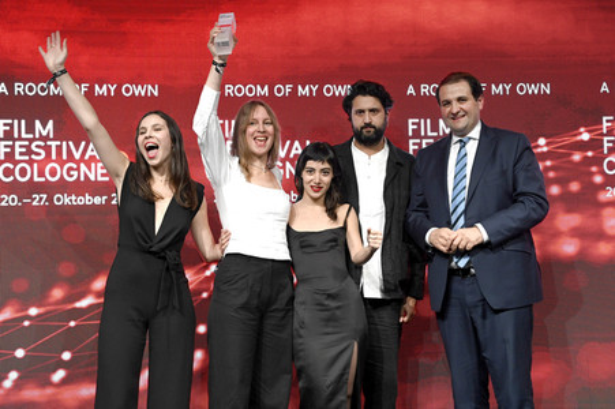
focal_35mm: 52
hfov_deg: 38.2
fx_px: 888
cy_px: 204
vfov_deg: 26.0
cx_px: 308
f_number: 3.5
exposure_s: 1/500
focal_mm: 52
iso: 3200
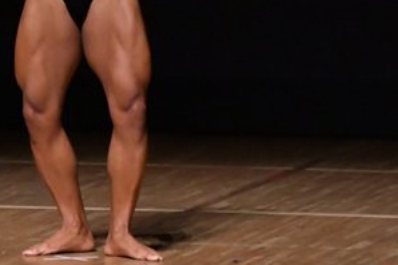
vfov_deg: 2.1
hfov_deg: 3.1
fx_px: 7333
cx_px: 108
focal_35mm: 664
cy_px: -31
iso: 8000
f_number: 5.6
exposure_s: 1/400
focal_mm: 170
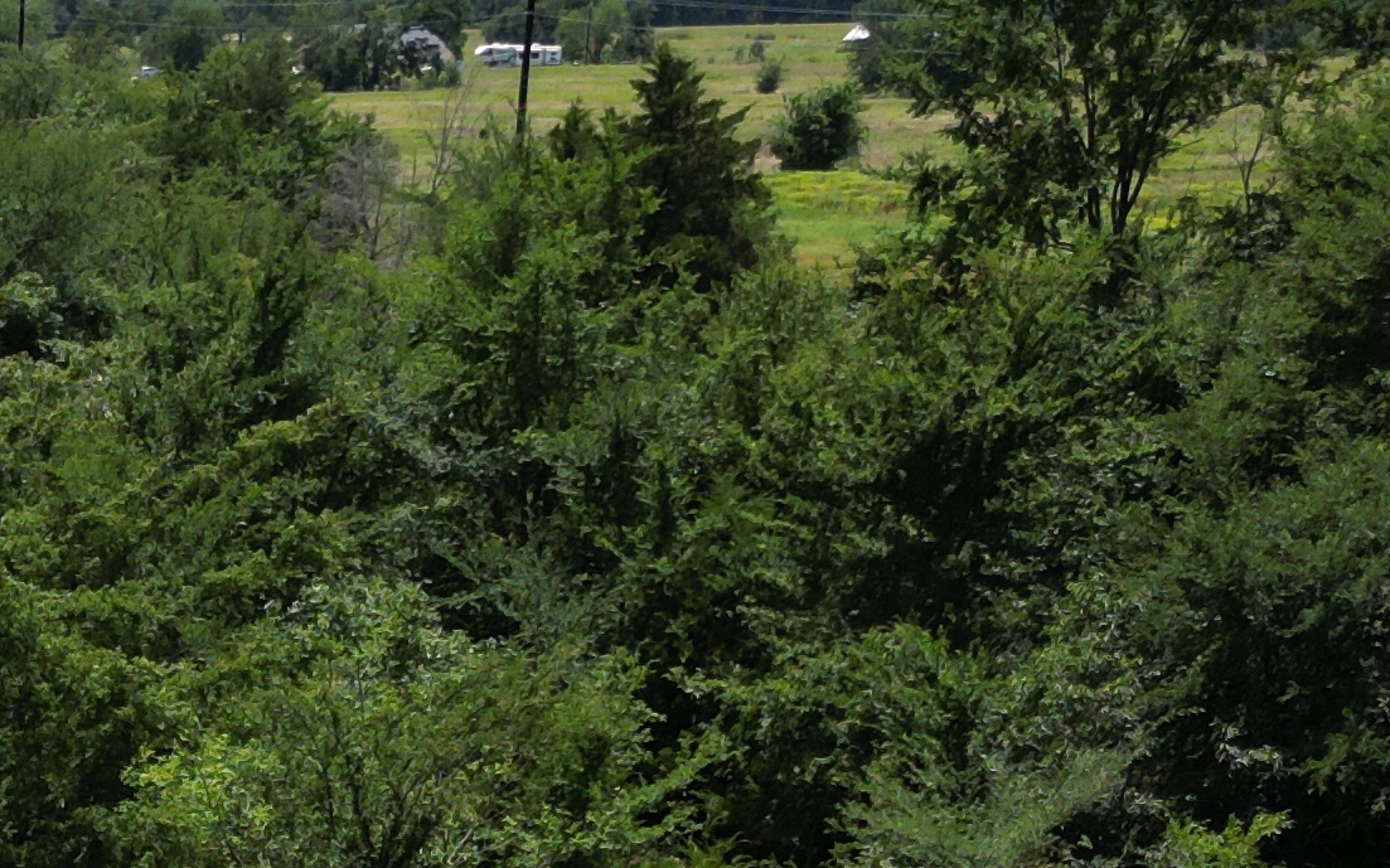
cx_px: -512
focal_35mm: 93
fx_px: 3522
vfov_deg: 13.7
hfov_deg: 20.1
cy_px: 973
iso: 110
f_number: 1.7
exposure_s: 1/2500
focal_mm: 6.72
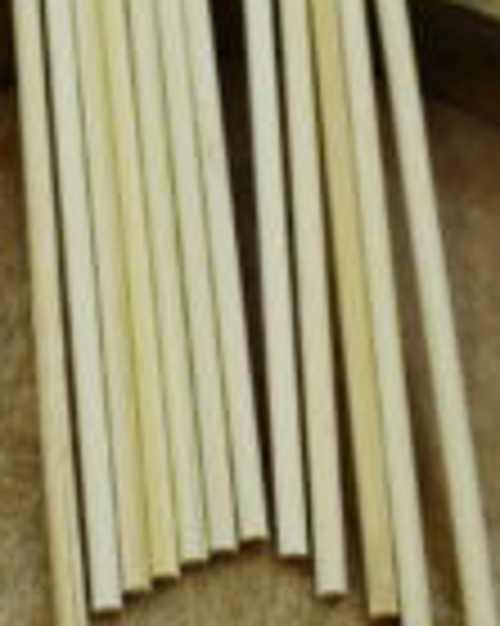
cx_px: 104
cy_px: 342
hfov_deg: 15.3
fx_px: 1852
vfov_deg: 19.2
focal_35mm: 100
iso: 100
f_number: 5
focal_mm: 22
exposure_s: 1/125
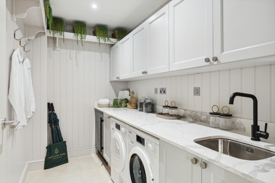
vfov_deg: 57.2
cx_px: 138
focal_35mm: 22
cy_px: 92
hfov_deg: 78.6
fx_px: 168
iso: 640
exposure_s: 1/25
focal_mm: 22
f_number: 5.6
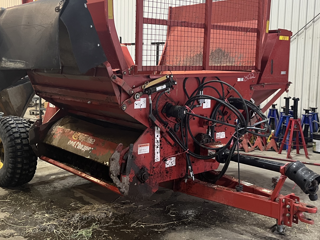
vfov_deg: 33.5
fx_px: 397
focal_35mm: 43
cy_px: 104
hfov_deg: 43.7
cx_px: 131
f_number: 1.6
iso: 250
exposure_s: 1/60
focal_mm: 5.1
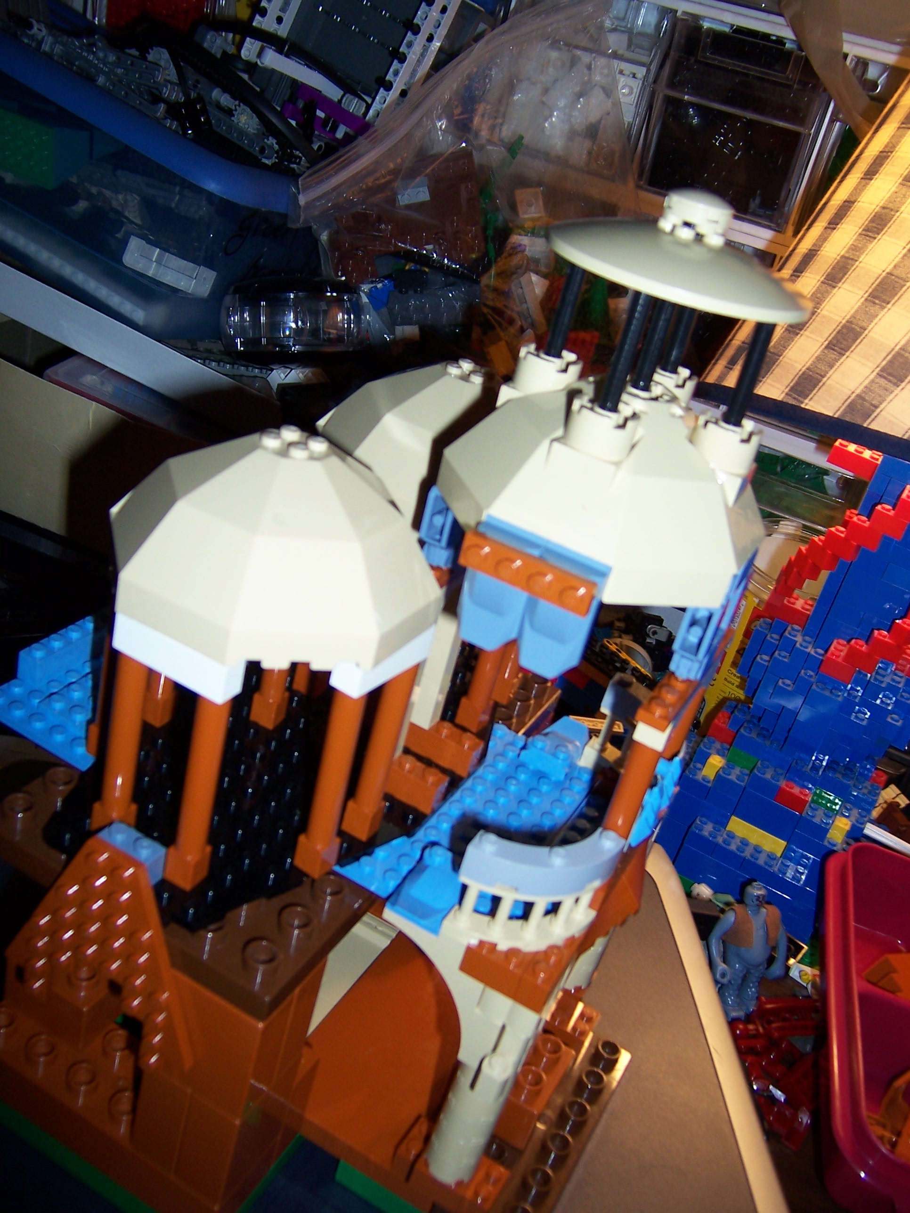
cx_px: 455
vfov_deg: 55.4
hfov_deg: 42.9
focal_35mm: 33
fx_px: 1157
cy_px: 606
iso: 80
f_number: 2.8
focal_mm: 5.5
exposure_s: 1/60
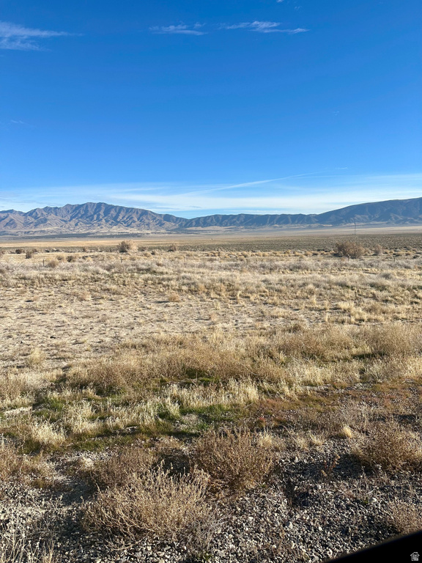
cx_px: 211
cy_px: 282
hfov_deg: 56.8
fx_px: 390
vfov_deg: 71.6
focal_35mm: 24
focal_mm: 6.86
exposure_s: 1/5525
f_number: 1.78
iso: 80
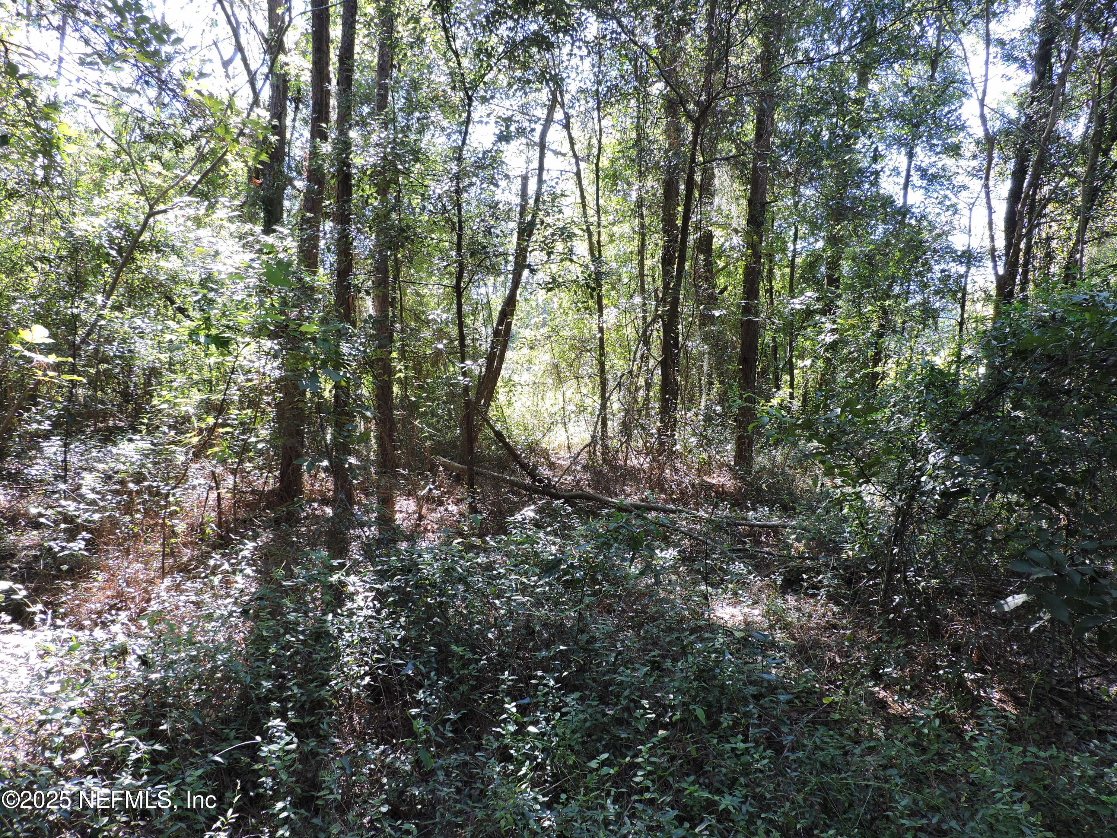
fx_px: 774
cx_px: 558
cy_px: 419
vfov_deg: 56.8
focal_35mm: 24
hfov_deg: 71.6
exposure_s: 1/50
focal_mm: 4.3
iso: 100
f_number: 3
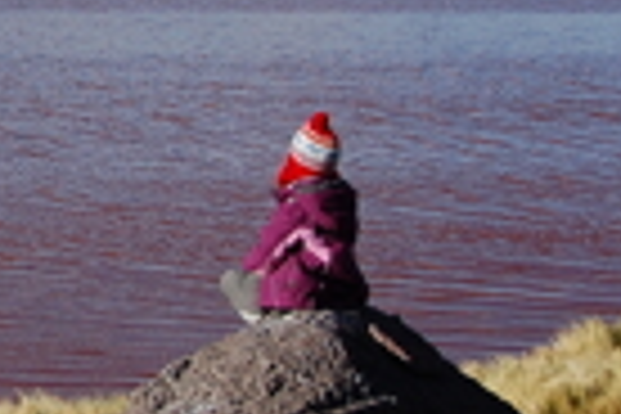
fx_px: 3312
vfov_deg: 7.1
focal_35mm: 192
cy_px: 112
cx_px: -346
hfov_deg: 10.3
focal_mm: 32
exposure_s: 1/1600
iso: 200
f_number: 4.2
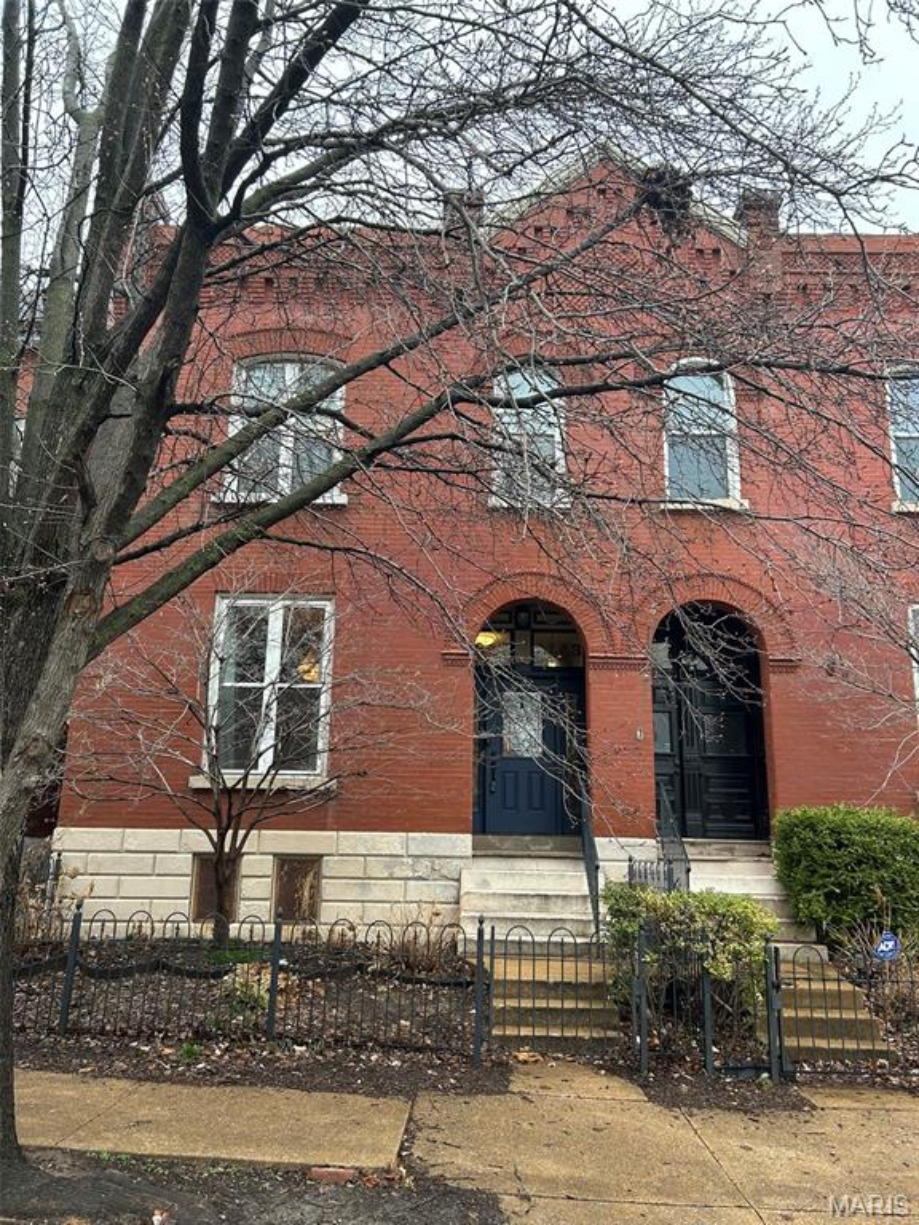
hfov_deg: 53.1
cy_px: 612
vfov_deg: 67.3
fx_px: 920
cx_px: 460
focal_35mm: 26
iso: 64
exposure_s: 1/144
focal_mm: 5.7
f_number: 1.5
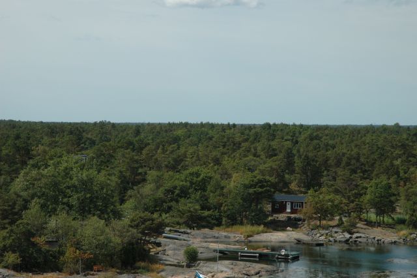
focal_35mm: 105
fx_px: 1216
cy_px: 139
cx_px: 208
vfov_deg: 13.0
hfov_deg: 19.5
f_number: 13
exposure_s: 1/640
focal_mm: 70
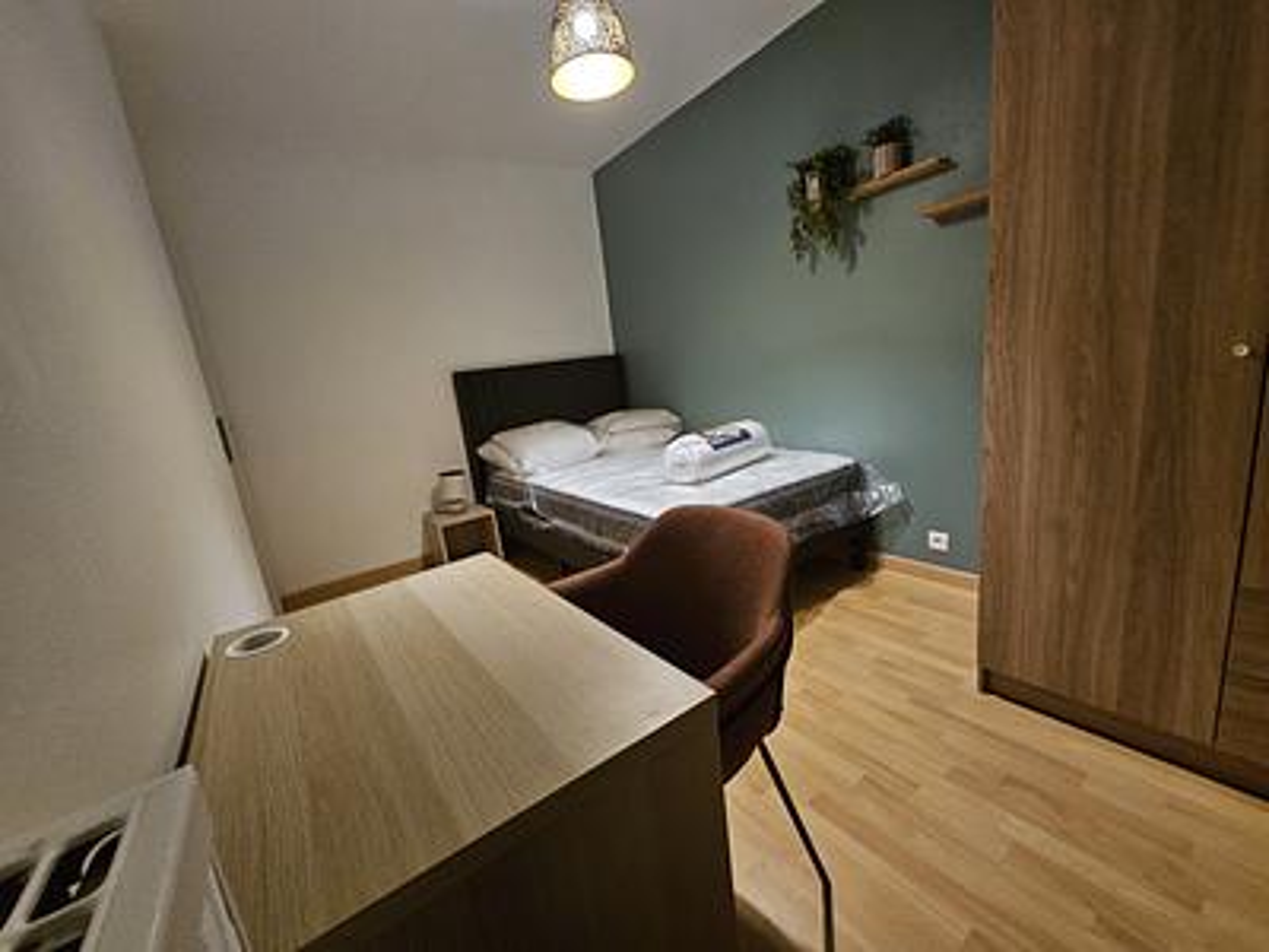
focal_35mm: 13
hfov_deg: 106.2
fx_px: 477
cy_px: 476
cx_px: 634
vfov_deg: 89.9
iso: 800
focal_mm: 2.2
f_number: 2.2
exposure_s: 1/25
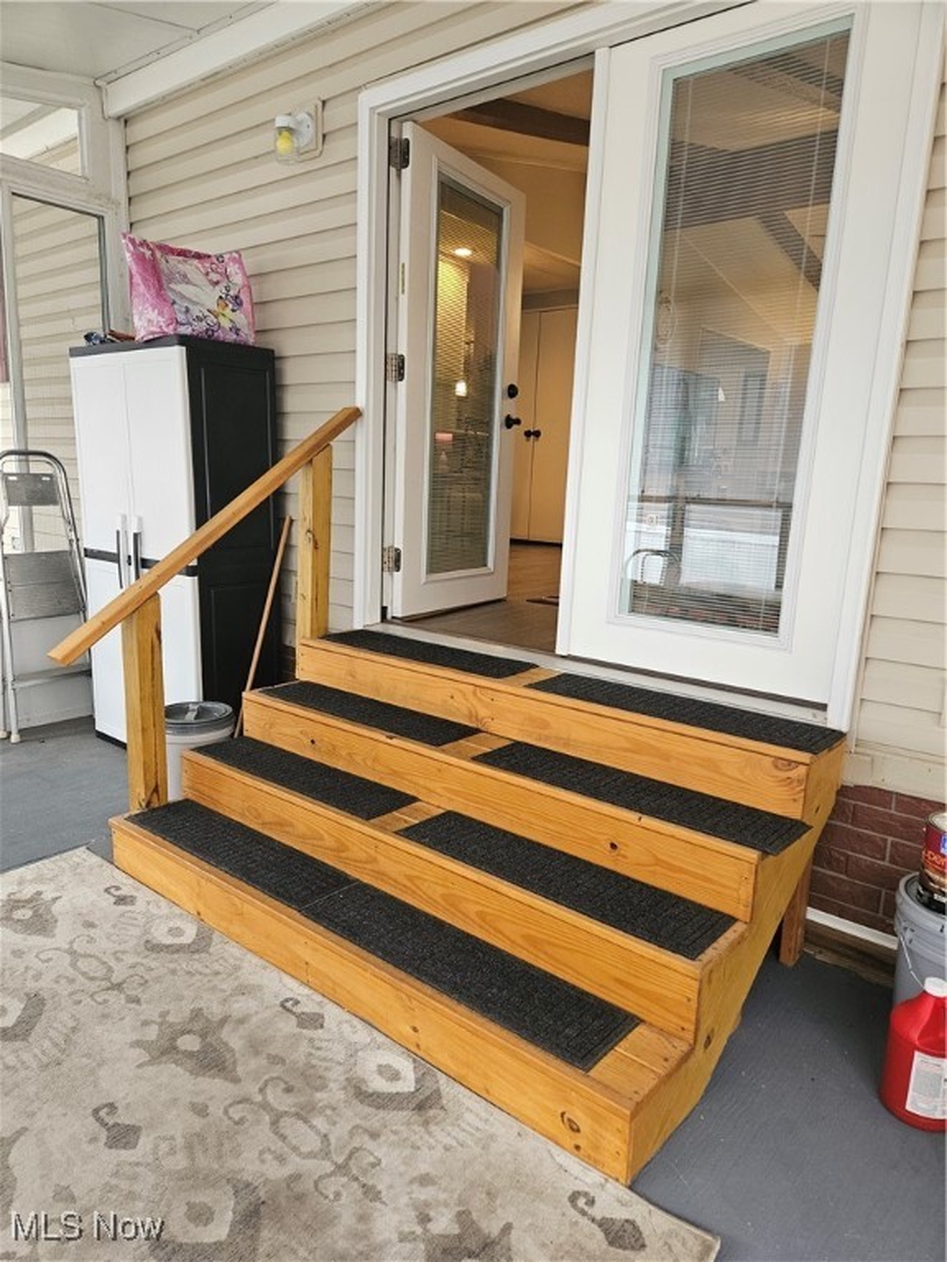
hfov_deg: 58.9
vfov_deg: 73.9
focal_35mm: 23
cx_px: 474
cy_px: 631
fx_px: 839
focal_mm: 5.4
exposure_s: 1/120
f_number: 1.8
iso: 200
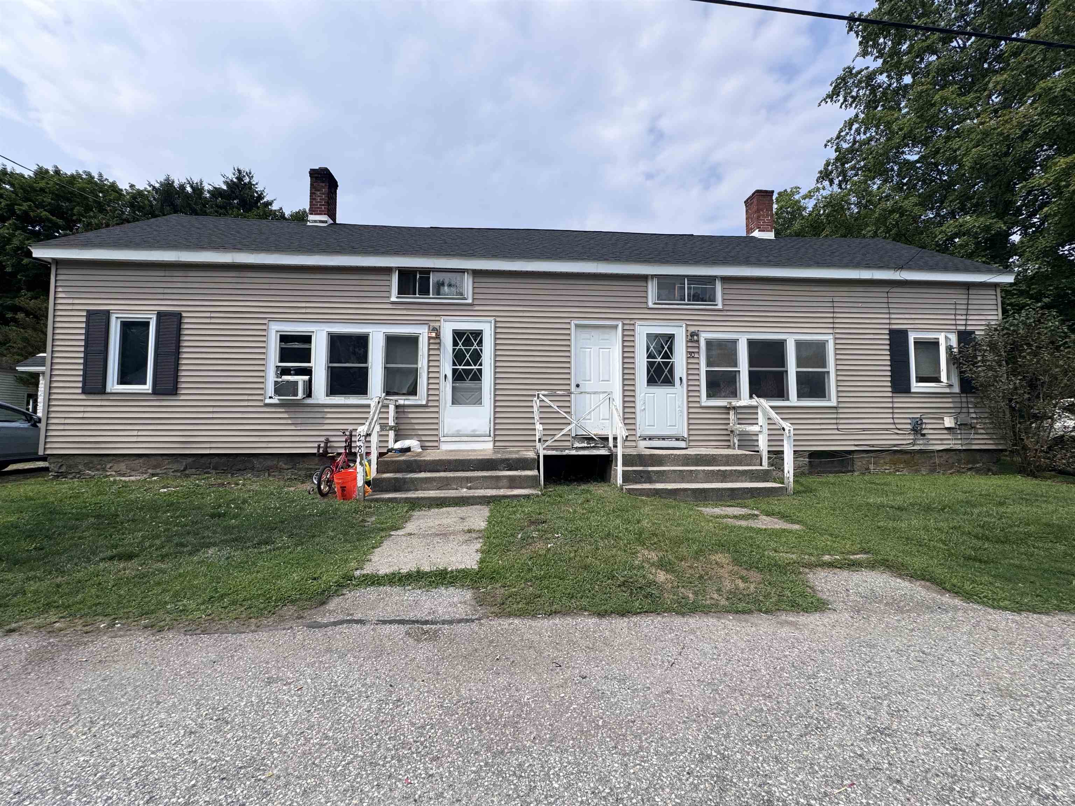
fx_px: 435
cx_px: 538
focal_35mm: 14
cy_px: 403
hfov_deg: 102.1
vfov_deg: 85.7
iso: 50
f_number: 2.2
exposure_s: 1/2415
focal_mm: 2.22
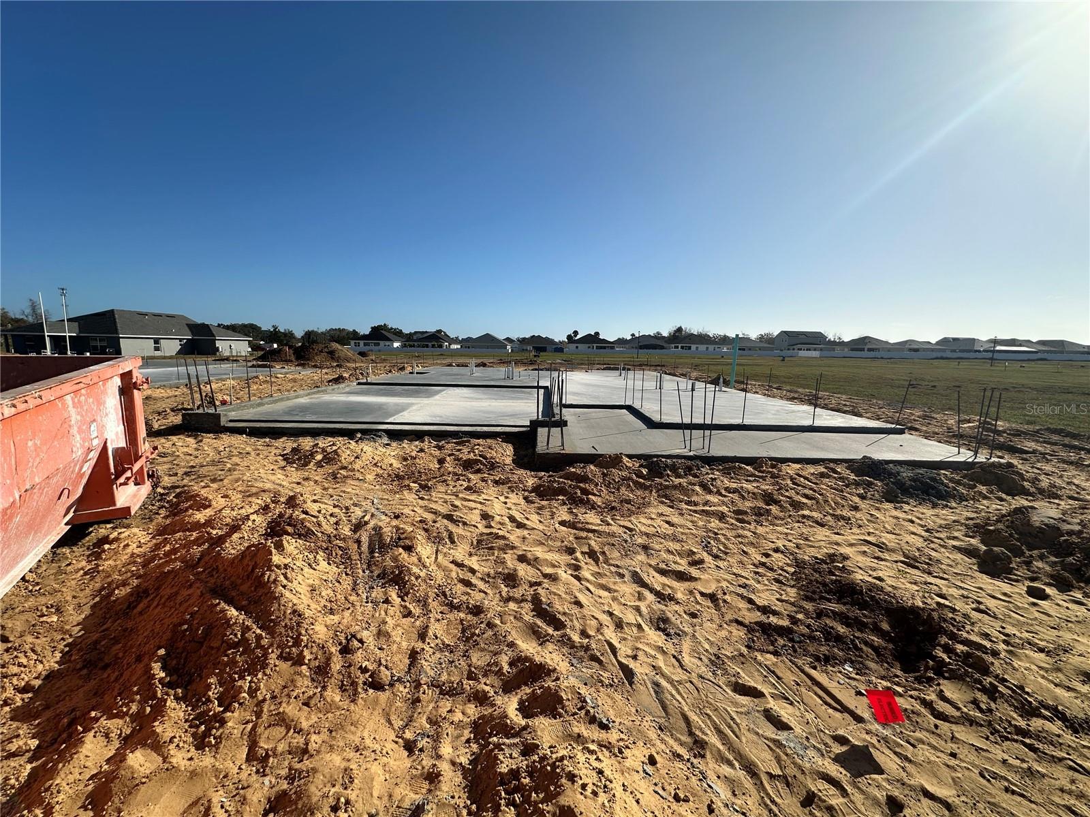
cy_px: 408
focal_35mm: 14
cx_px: 545
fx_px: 441
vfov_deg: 85.7
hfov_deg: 102.1
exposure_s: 1/3401
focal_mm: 2.22
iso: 50
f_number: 2.2
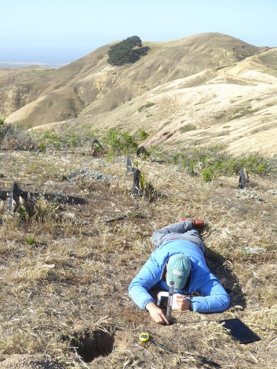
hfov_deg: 34.3
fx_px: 448
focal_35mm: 42
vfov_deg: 44.8
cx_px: 138
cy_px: 184
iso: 100
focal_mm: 7.2
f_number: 3.8
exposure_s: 1/400
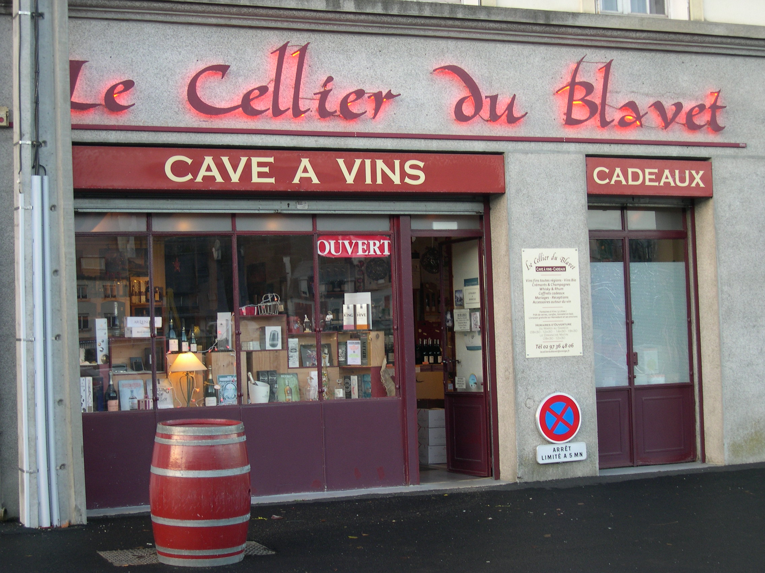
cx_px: 382
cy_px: 286
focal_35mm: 62
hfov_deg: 31.2
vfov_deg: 23.7
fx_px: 1370
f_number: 3.5
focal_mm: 13.2
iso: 100
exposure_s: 1/37.7
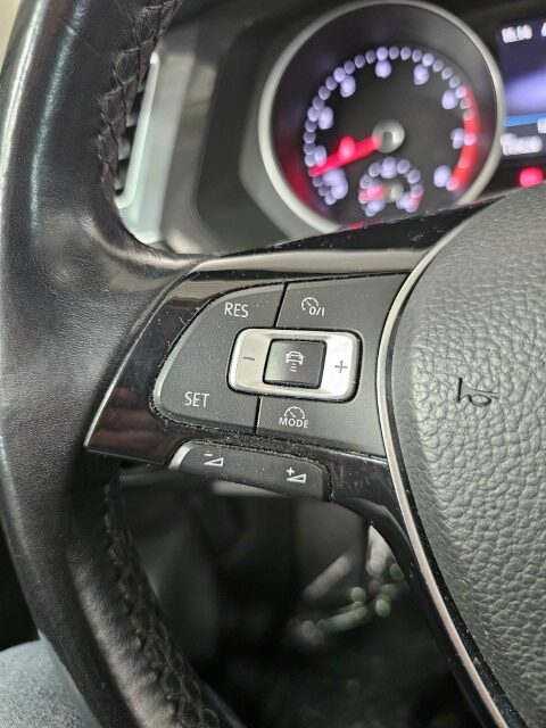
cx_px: 273
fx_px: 484
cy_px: 364
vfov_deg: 73.9
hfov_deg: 58.9
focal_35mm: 23
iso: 640
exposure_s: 1/50
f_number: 1.7
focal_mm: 6.3
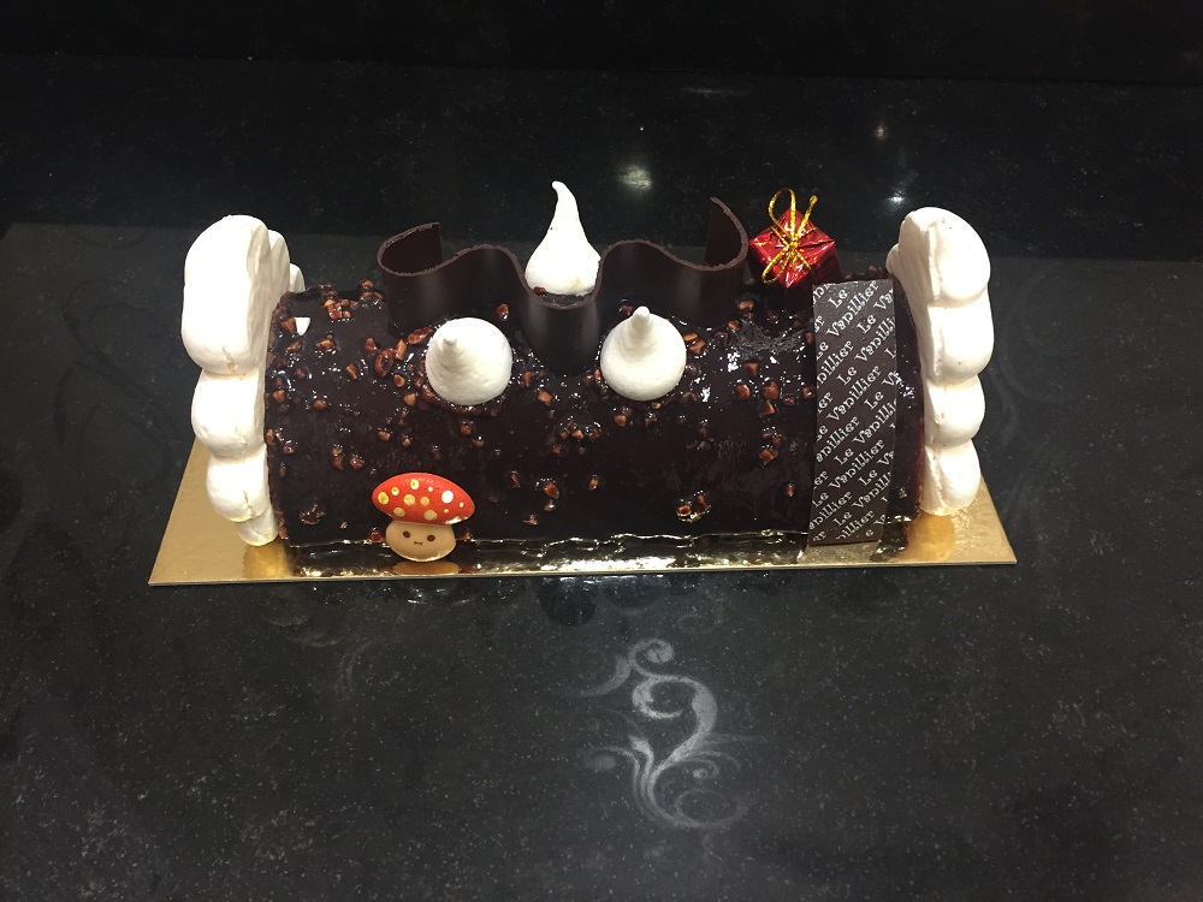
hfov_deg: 61.7
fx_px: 1008
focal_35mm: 29
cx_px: 602
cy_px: 451
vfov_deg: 48.2
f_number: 2.2
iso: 160
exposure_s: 1/33
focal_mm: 4.15
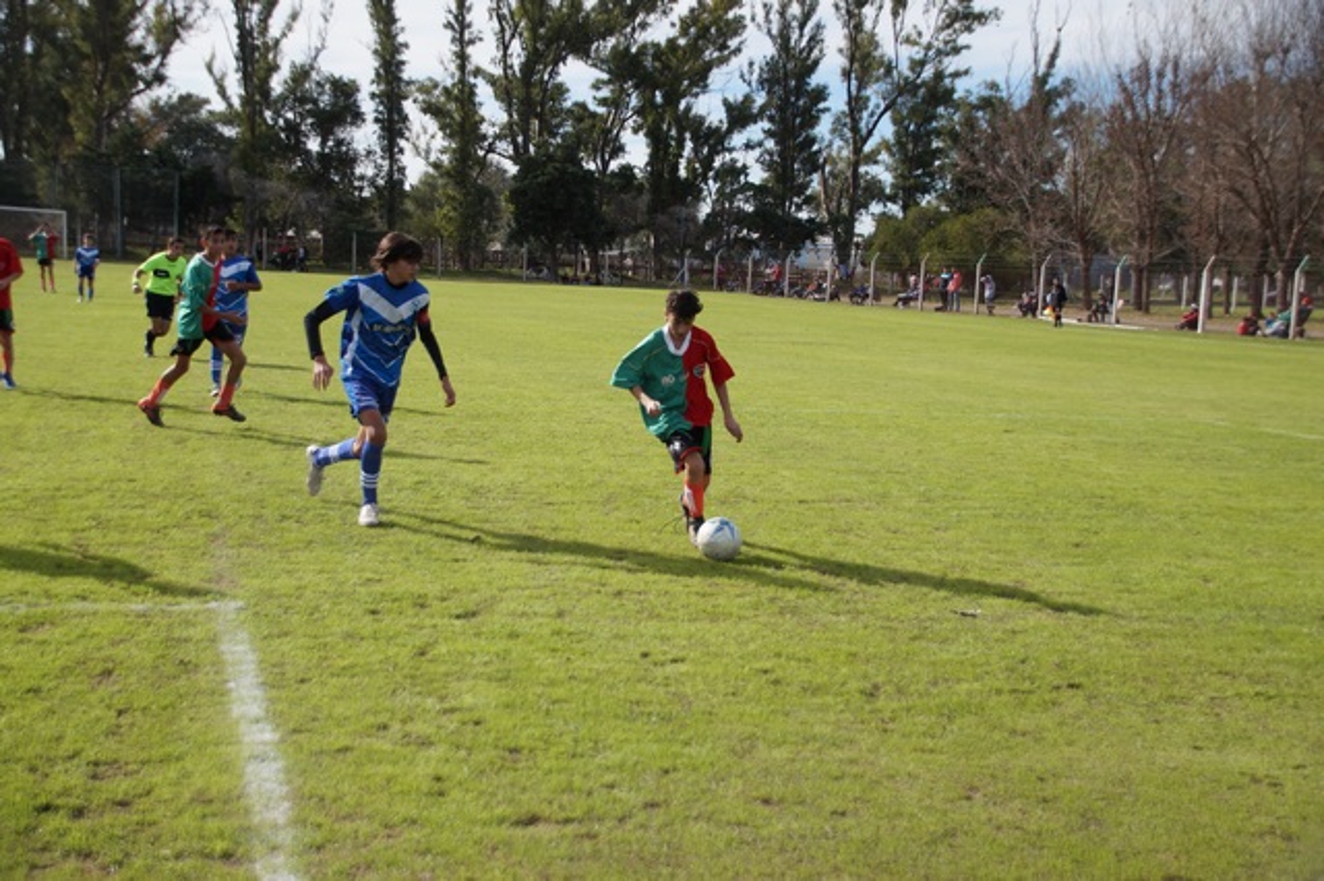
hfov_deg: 43.6
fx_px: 1654
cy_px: 440
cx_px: 662
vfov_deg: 29.8
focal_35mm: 45
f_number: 4.5
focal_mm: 30
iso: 400
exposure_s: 1/2000
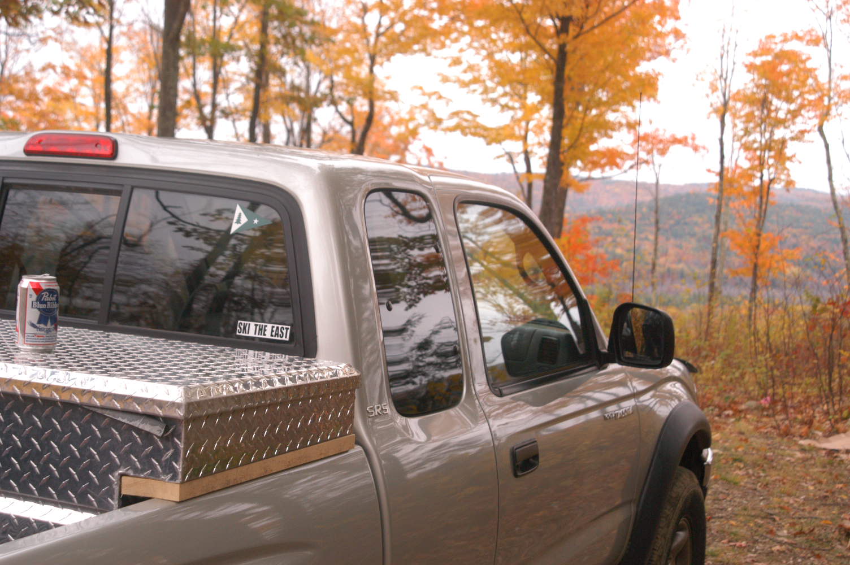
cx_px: 425
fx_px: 1345
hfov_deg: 35.1
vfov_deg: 23.7
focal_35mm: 57
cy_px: 282
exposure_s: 1/125
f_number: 5.6
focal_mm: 38
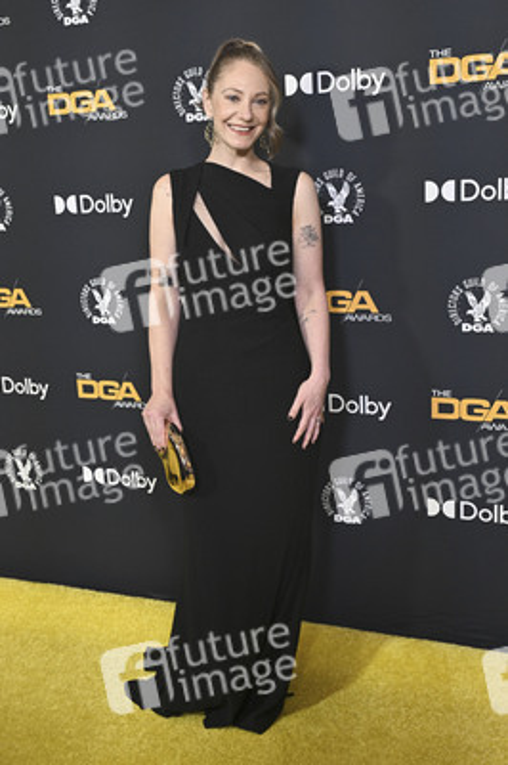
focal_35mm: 40
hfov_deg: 33.3
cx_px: 254
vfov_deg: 48.5
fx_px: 848
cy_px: 382
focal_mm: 40
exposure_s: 1/320
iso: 2500
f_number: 6.3
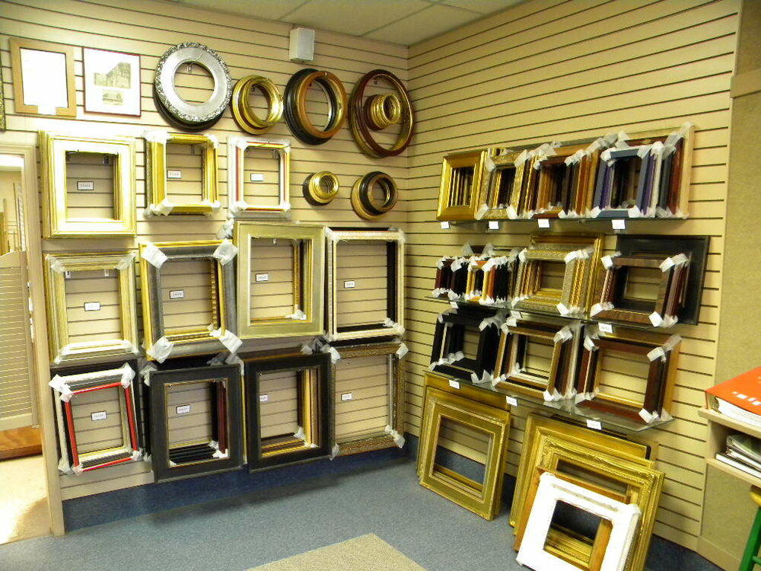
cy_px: 286
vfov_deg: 49.7
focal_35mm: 28
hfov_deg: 63.4
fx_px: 616
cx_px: 380
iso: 400
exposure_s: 1/14
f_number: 3.5
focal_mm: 5
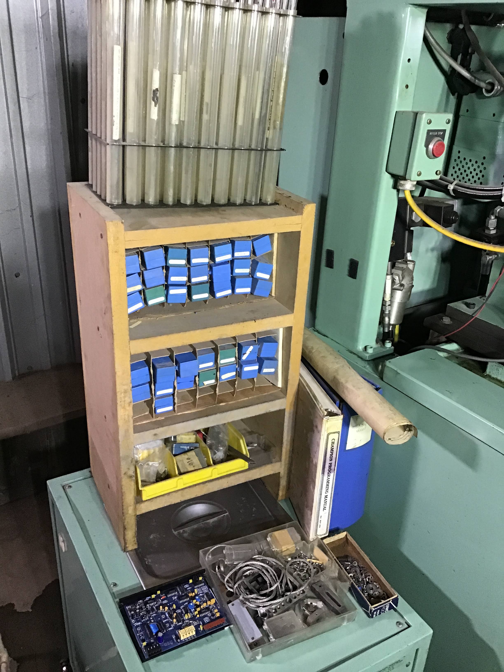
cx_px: 252
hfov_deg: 45.4
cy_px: 336
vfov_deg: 58.4
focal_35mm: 31
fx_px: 602
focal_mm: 3.3
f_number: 2.4
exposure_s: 1/30
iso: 160
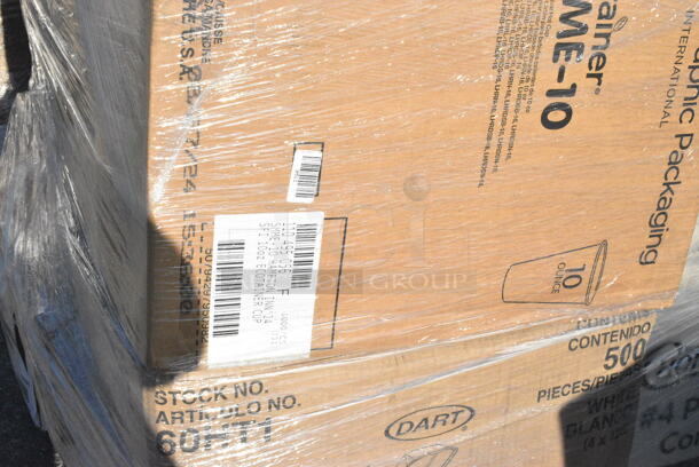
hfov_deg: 37.8
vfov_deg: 25.8
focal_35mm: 52
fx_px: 1020
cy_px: 234
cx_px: 350
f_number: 20
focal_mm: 35
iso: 6400
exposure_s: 1/2500
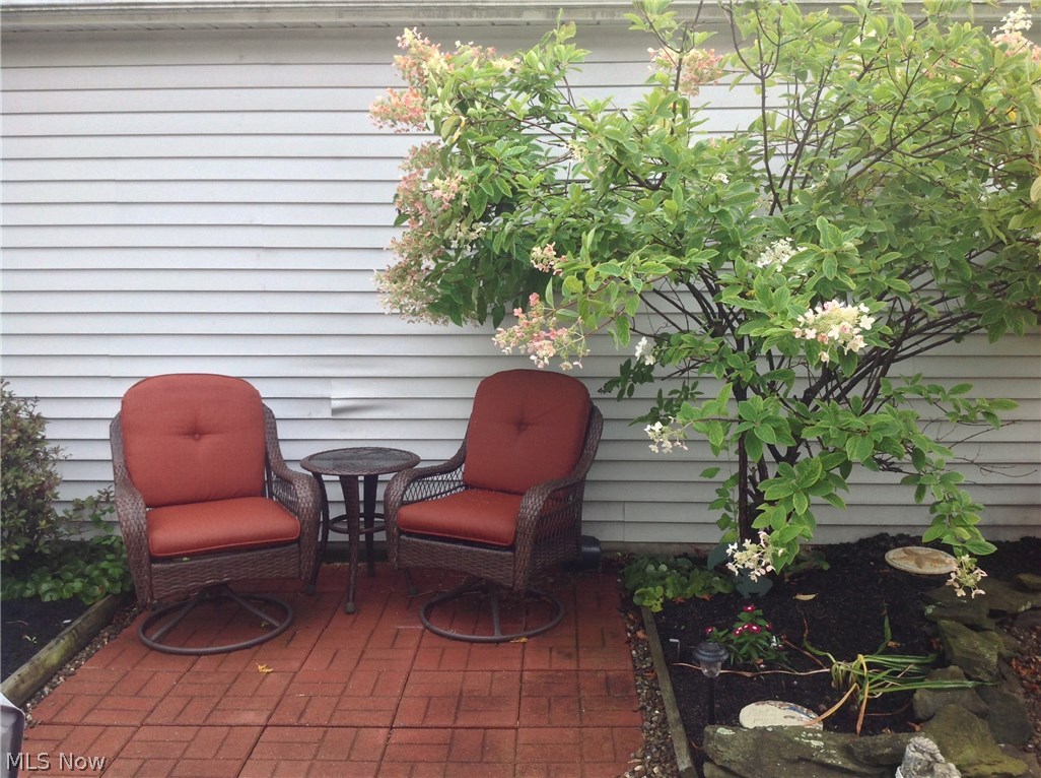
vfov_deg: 40.6
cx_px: 520
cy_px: 389
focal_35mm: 35
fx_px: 1051
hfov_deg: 52.7
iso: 50
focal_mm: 4.28
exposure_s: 1/187
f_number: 2.4
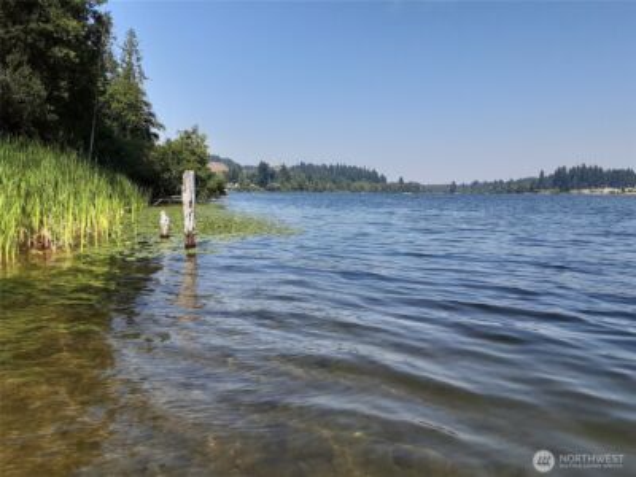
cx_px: 318
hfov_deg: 65.3
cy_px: 238
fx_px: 496
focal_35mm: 27
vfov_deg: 51.4
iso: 40
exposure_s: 1/1344
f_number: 1.9
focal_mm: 2.91
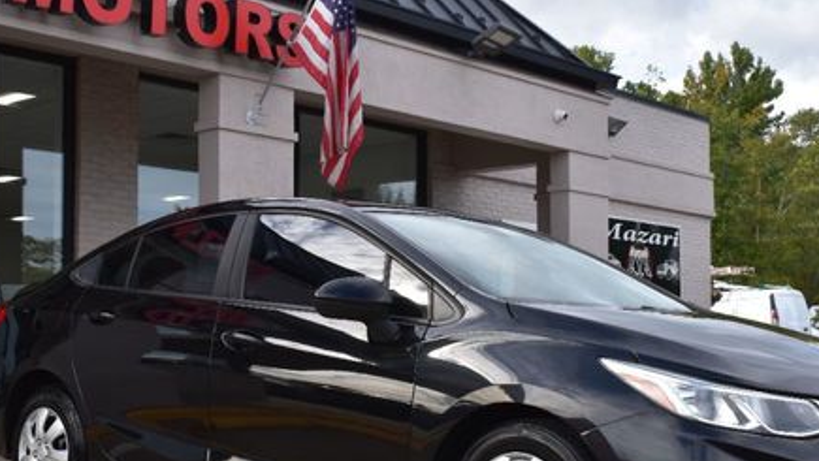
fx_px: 1255
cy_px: 308
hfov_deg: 36.1
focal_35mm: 58
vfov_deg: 20.8
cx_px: 397
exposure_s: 1/320
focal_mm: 25
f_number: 10
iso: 400
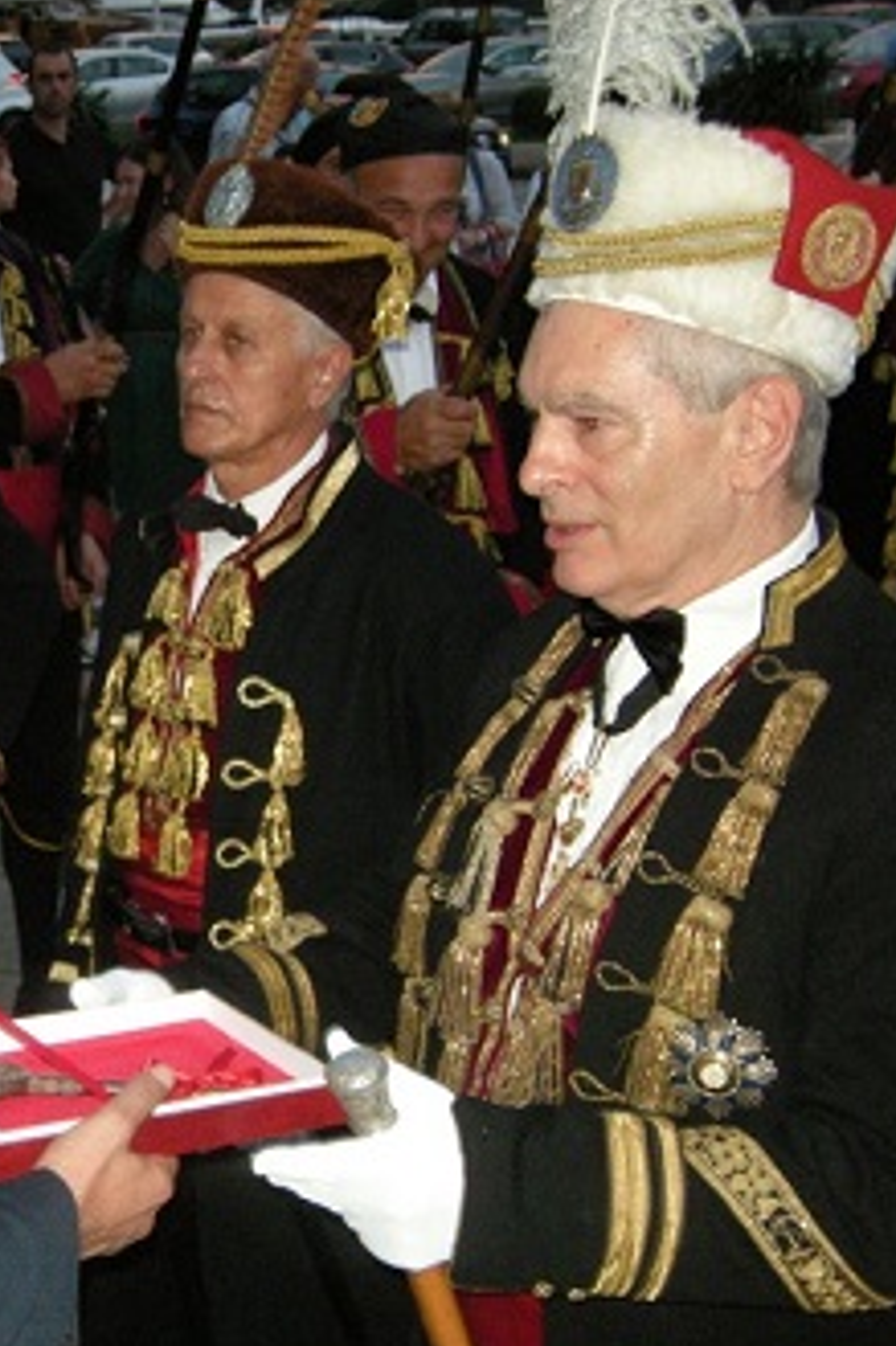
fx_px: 2765
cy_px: 673
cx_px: 25
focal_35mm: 74
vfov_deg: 27.4
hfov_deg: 18.0
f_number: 3.8
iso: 371
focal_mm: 8.8
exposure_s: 1/60
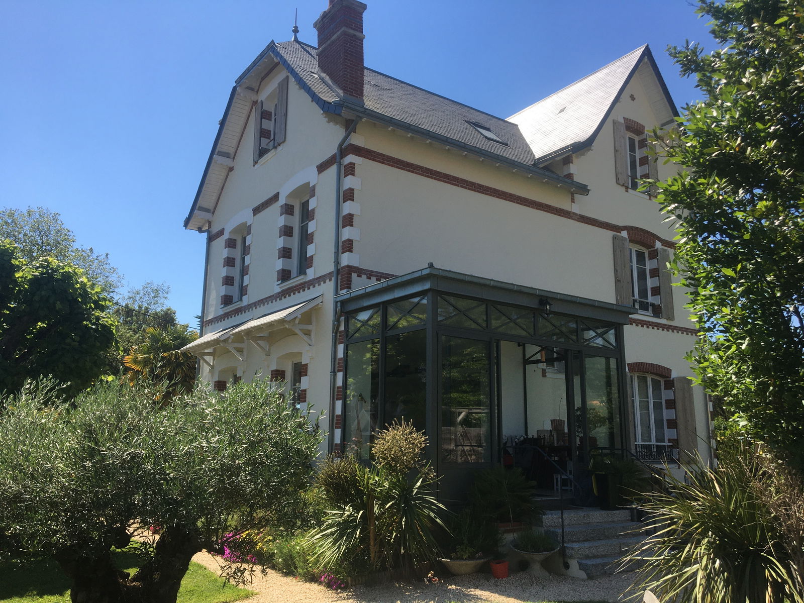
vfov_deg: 48.2
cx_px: 402
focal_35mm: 29
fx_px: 674
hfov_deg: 61.7
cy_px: 302
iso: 25
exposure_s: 1/1538
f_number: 2.2
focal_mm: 4.15
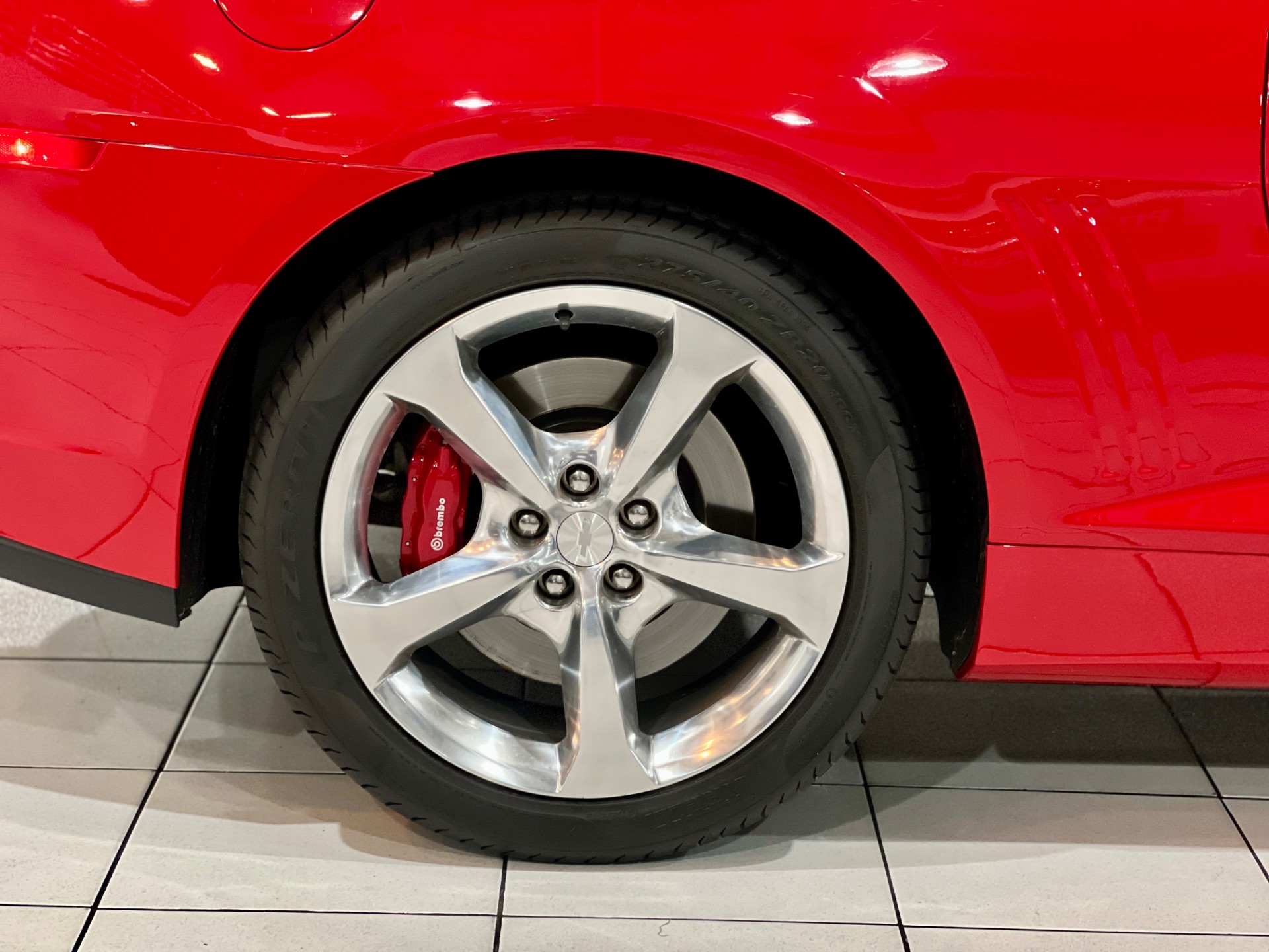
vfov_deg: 19.1
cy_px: 476
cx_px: 634
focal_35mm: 77
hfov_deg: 25.3
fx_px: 2823
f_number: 2.8
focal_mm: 9
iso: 400
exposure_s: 1/30
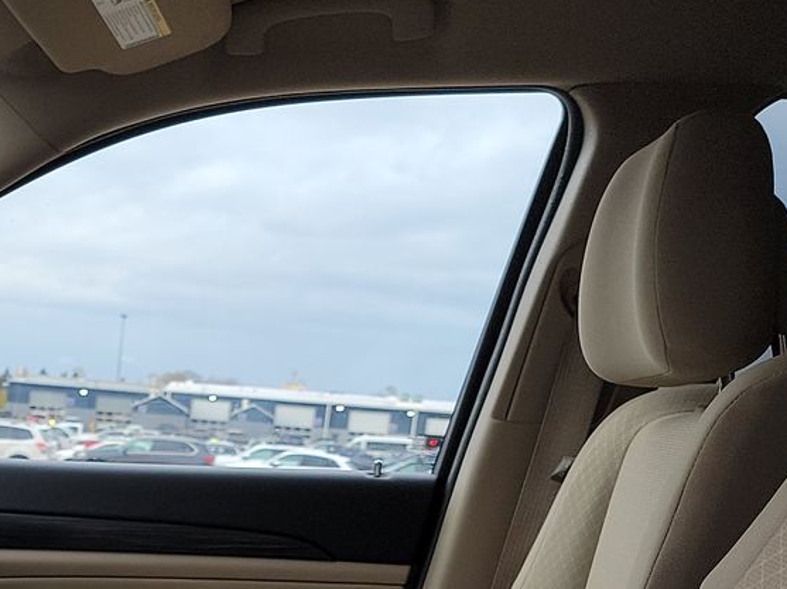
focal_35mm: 69
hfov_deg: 26.8
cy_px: 694
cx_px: 16
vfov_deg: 20.1
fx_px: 1568
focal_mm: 6.7
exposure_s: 1/119
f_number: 1.8
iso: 90
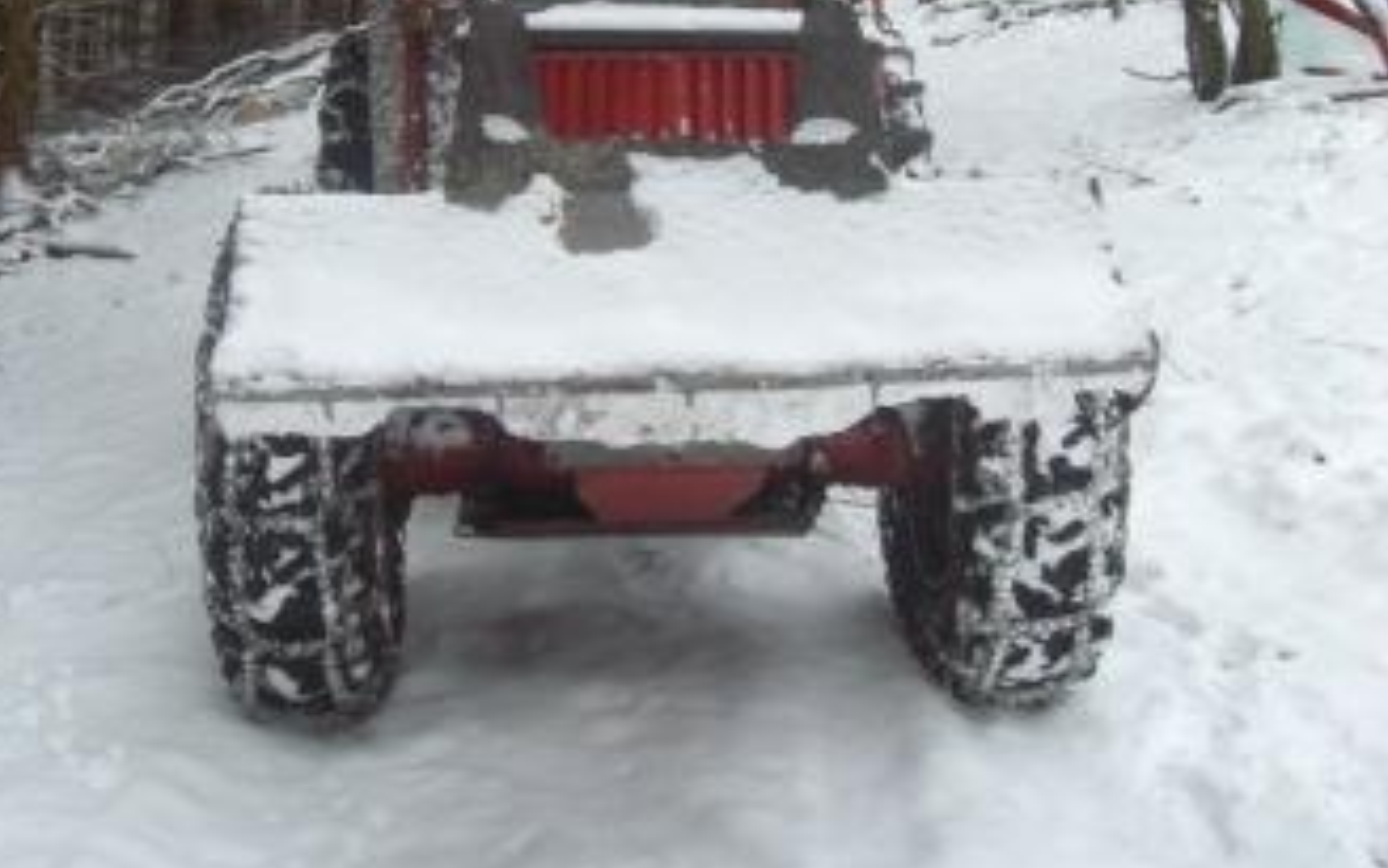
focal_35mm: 55
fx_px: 2081
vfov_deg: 22.9
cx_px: 681
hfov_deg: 36.9
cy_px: 76
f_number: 2.7
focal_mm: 6.2
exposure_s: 1/125
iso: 200
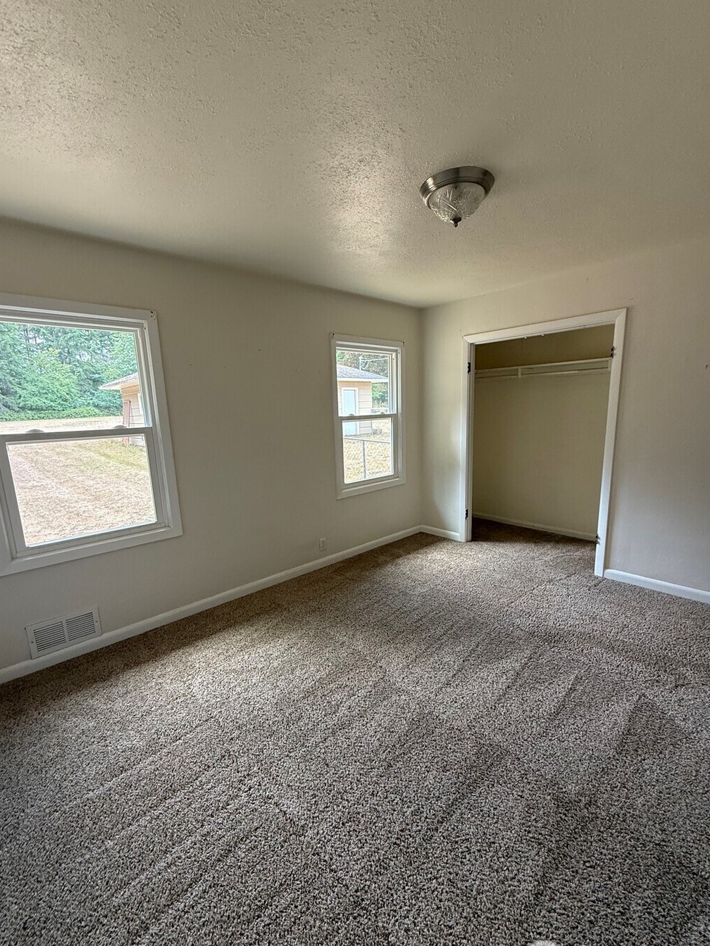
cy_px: 489
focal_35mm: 15
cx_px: 355
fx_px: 410
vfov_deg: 98.1
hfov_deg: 81.7
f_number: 2.2
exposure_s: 1/99
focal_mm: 2.22
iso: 200
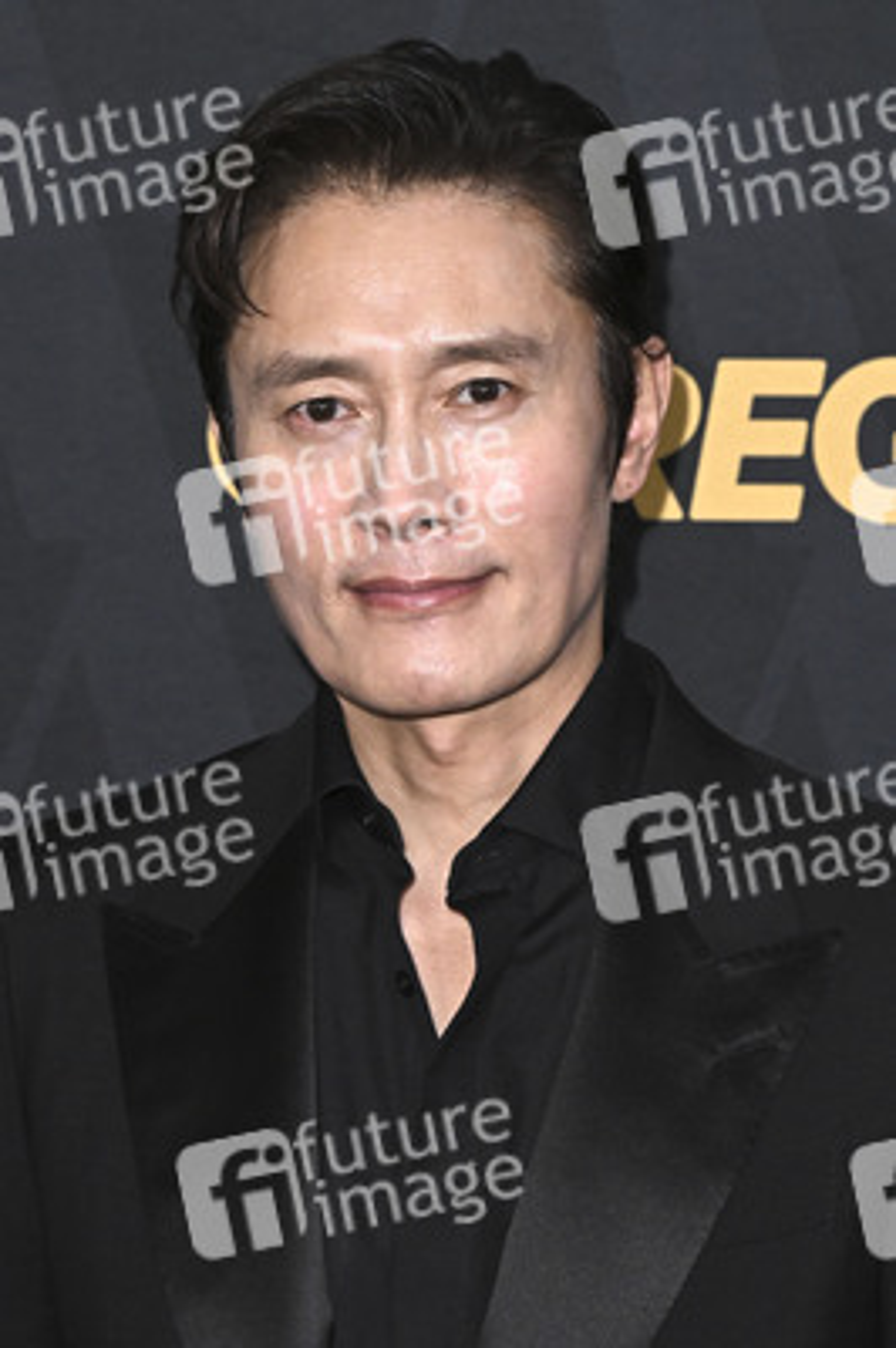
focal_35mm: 126
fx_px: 4712
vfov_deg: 16.3
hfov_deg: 10.9
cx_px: 448
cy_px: 674
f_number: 5.6
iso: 2000
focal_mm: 84
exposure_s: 1/320
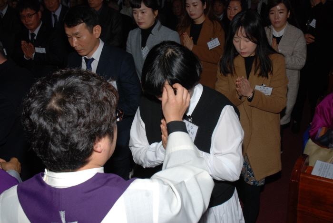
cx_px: 166
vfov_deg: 35.6
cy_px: 112
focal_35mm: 38
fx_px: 347
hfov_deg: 51.2
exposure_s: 1/60
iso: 200
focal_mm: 25
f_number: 8
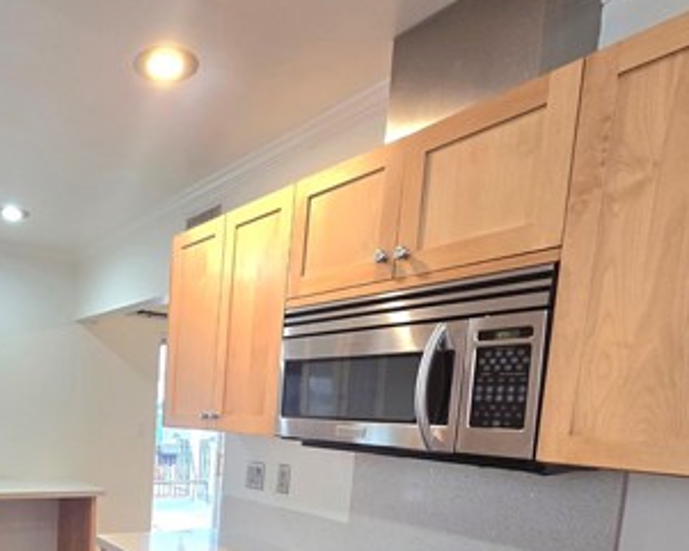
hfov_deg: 58.1
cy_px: 482
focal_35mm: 27
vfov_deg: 48.4
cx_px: 117
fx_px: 551
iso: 200
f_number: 2.2
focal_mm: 2.2
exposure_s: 1/60.2
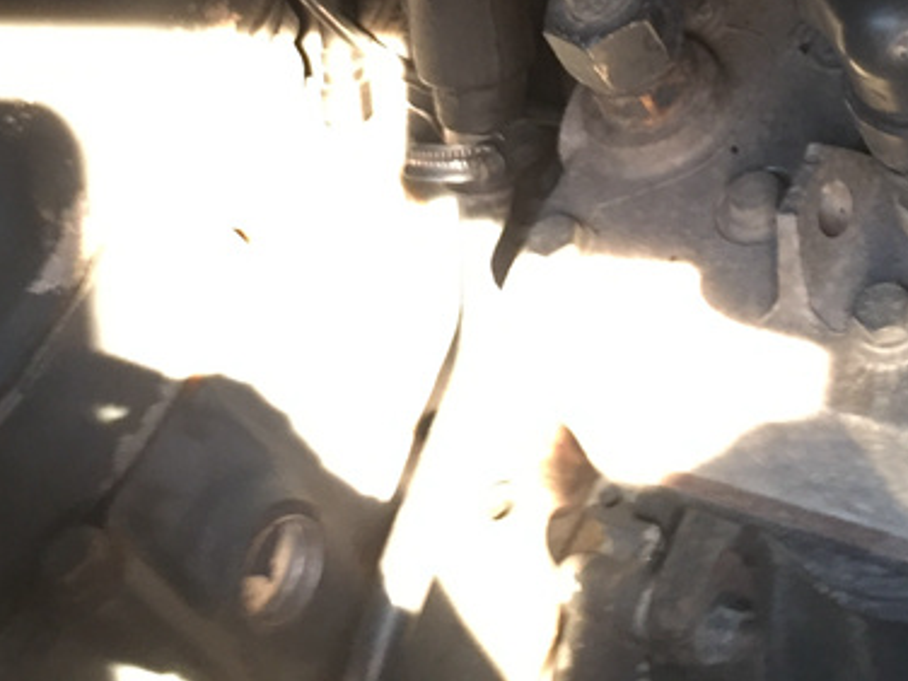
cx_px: 420
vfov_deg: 17.9
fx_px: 2072
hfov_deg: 24.7
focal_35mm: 79
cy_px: -92
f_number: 2.2
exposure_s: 1/33
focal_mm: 4.15
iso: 160
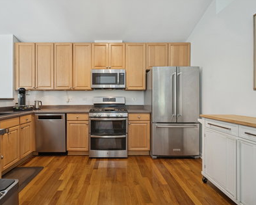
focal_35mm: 16
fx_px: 121
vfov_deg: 80.4
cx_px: 111
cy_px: 102
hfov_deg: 92.6
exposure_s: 1/4
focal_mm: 14
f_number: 9.5
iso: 200
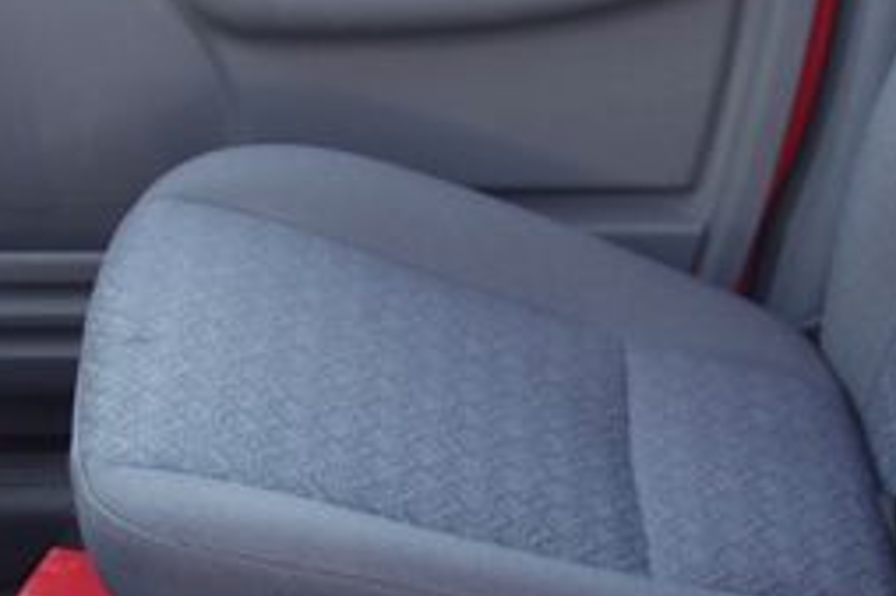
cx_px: 466
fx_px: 2811
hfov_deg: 18.1
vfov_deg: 12.1
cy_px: 425
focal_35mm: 113
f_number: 1.8
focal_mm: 10.4
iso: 125
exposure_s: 1/125
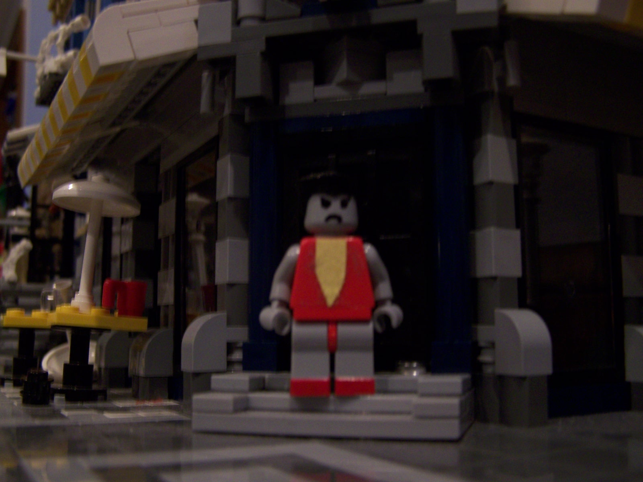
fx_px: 706
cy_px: 241
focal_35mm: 38
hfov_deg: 49.0
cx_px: 322
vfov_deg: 37.7
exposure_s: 1/6
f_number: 2.8
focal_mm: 6.3
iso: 160
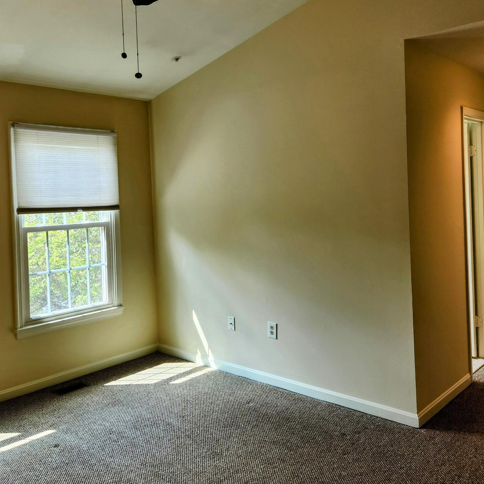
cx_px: 174
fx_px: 506
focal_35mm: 32
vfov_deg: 51.0
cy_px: 216
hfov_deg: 50.4
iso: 32
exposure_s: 1/120
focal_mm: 5.4
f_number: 1.8
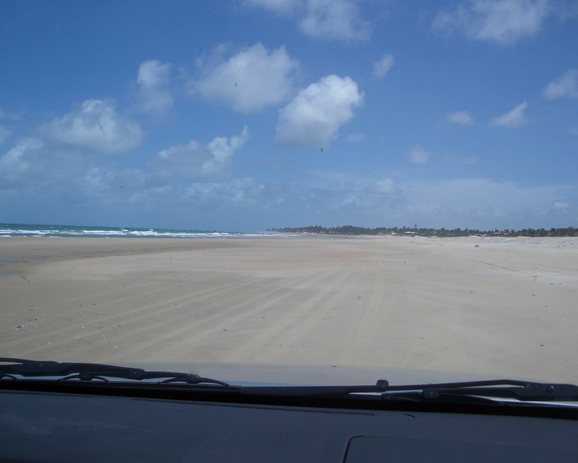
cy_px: 234
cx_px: 276
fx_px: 633
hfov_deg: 49.1
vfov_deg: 40.2
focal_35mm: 37
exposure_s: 1/800
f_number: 4.3
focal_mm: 5.8
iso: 50
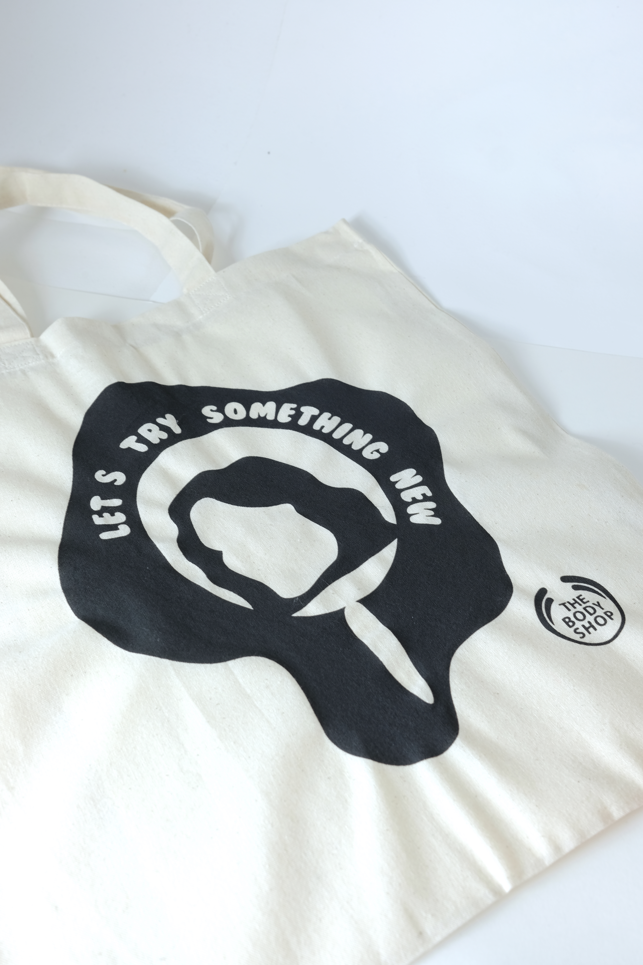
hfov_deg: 37.9
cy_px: 482
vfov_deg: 54.4
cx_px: 322
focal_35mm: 35
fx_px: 938
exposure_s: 1/17
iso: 200
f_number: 6.4
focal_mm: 23
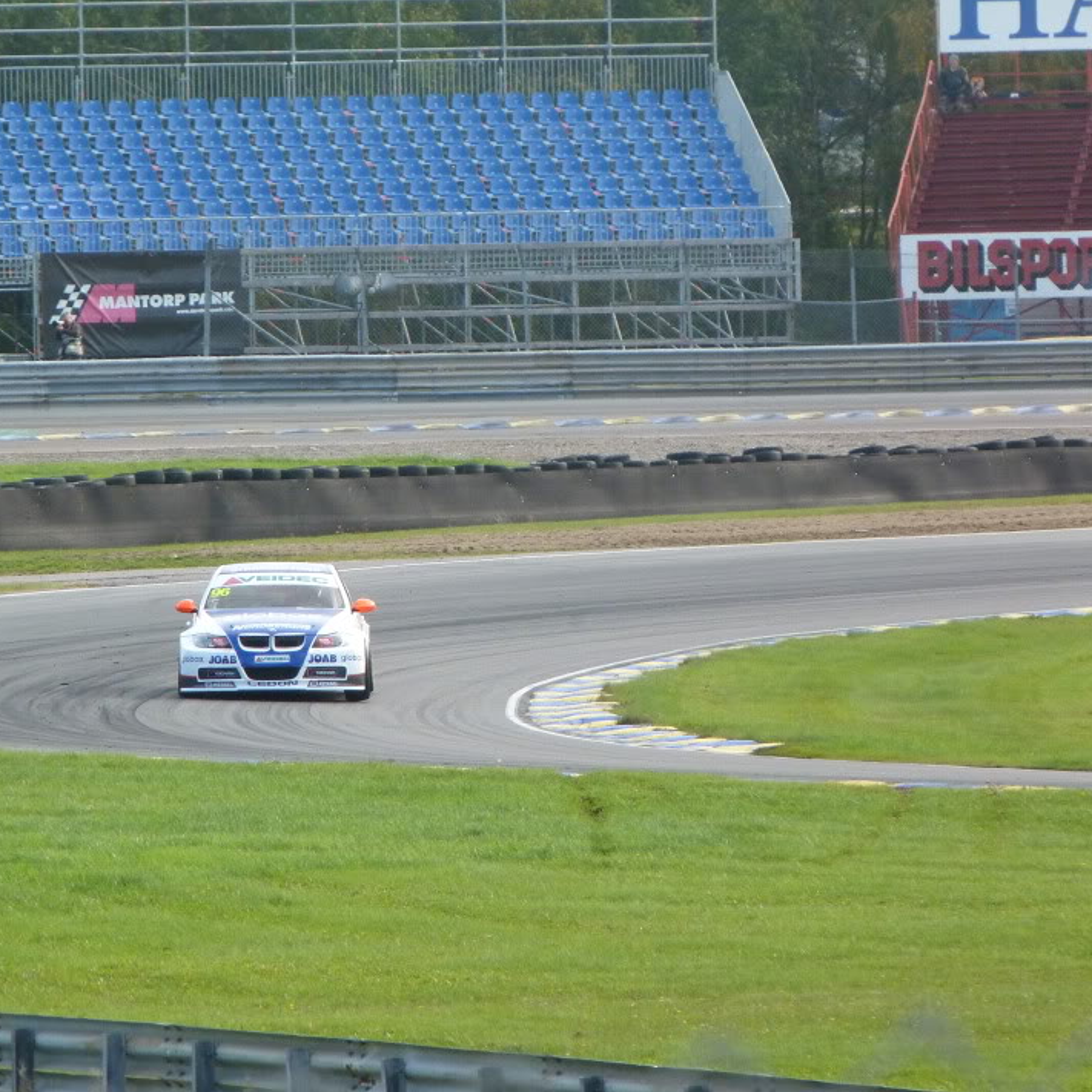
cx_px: 407
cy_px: 588
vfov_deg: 2.7
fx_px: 22985
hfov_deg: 2.7
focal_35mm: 644
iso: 320
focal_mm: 91
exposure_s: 1/500
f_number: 4.6
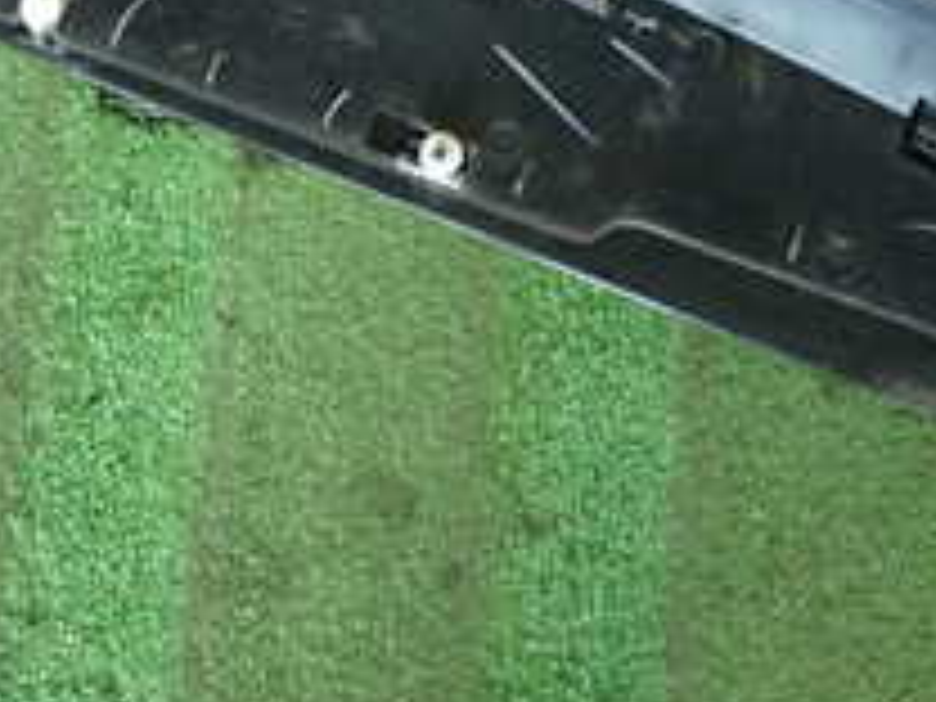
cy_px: -94
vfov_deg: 19.5
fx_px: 1947
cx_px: 288
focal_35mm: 72
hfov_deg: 26.8
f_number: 2
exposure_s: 1/30
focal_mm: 4.5
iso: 250
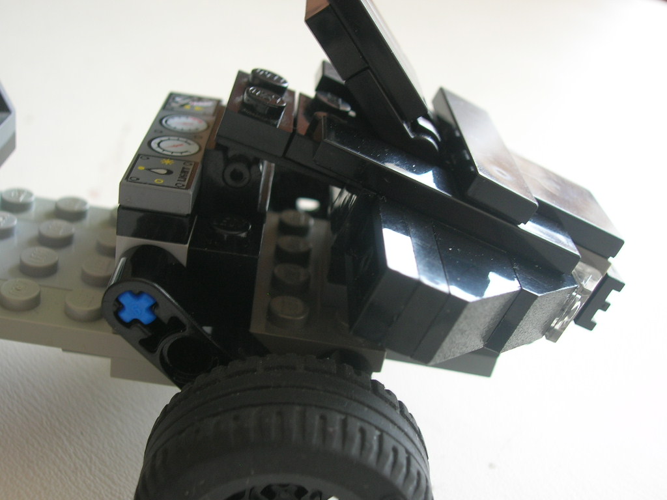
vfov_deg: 34.3
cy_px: 250
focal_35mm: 42
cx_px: 334
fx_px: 809
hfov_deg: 44.8
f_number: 3.1
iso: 50
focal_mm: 7
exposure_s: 1/6.2
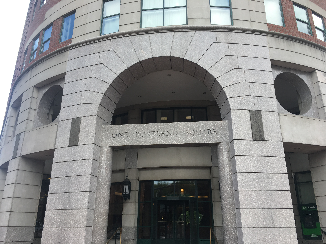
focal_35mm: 29
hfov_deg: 61.7
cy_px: 122
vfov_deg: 48.2
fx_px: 273
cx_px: 163
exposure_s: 1/432
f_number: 2.2
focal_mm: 4.15
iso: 25
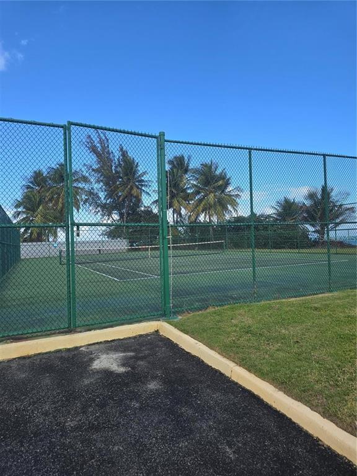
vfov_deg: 73.9
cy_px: 238
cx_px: 178
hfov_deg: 58.9
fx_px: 316
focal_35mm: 23
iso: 12
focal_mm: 6.3
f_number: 1.7
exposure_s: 1/447
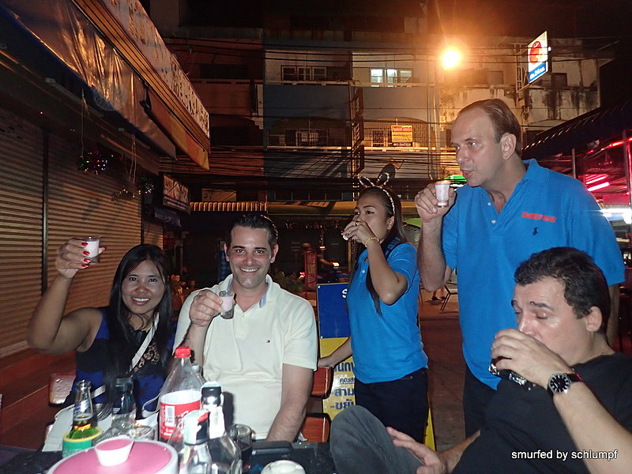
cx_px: 316
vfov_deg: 54.9
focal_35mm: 25
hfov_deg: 69.4
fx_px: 456
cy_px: 237
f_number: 2
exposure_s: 1/30
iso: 640
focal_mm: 4.5
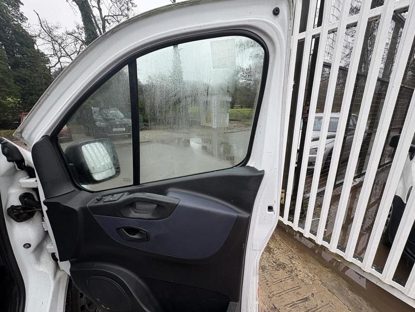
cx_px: 228
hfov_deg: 94.2
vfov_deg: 77.9
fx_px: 192
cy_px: 171
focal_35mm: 16
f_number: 2.2
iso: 64
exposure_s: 1/99
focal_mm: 2.22
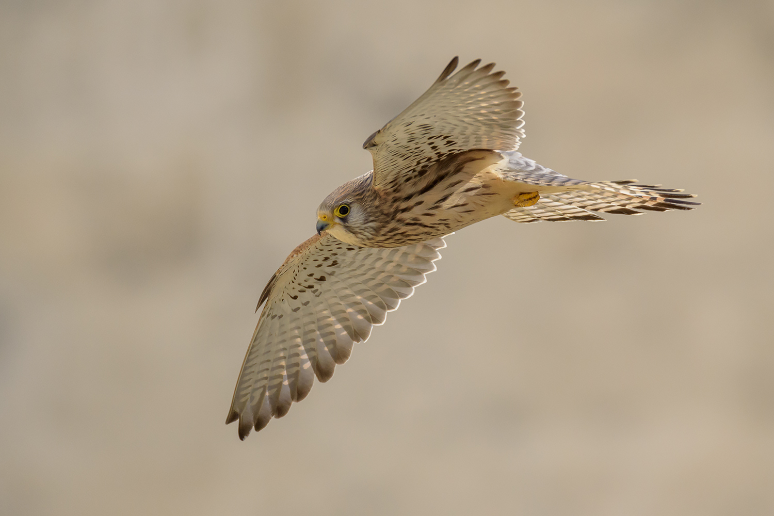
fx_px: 12899
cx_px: 387
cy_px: 258
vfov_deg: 2.3
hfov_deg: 3.4
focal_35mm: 600
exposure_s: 1/2500
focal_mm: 600
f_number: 8
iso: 1400
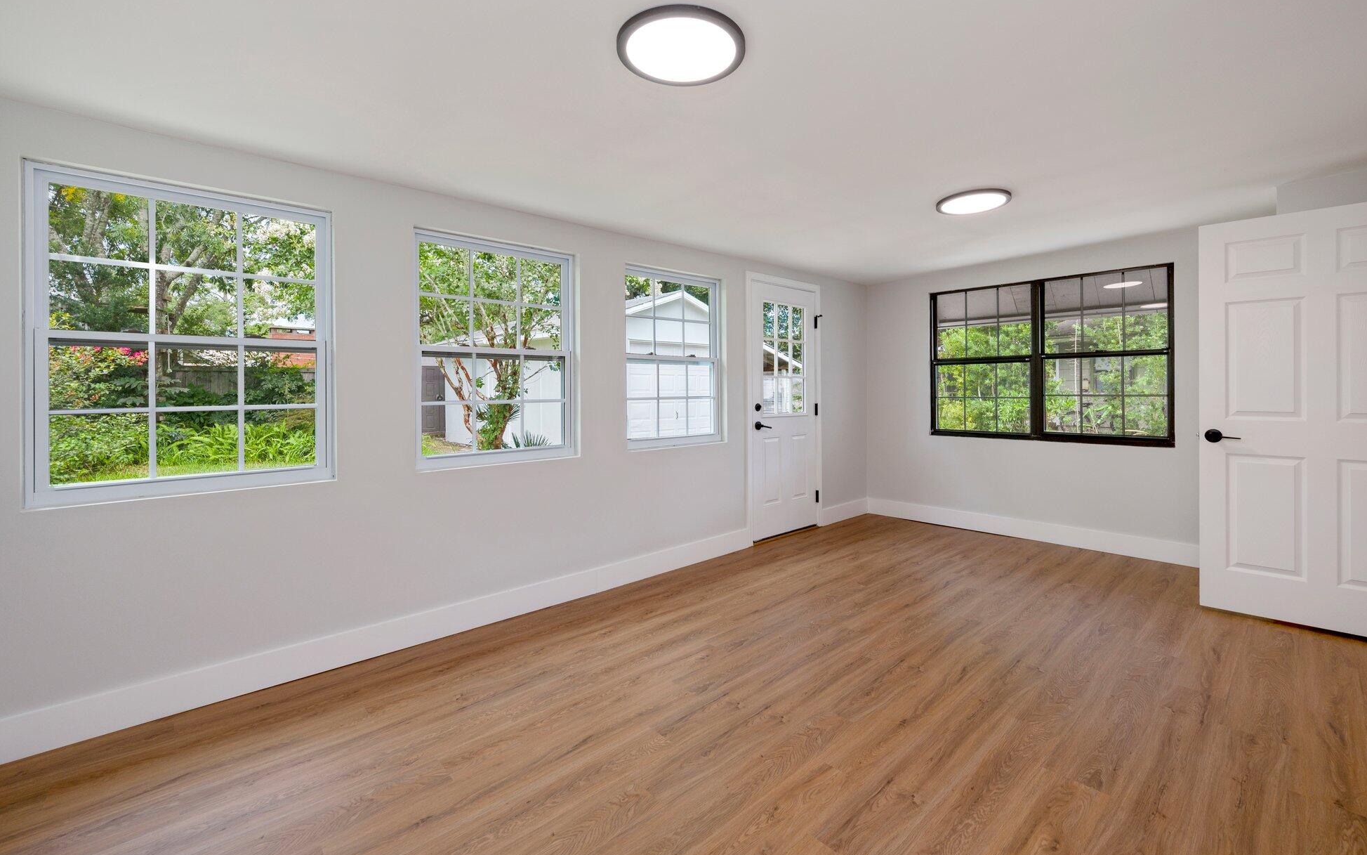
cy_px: 393
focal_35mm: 15
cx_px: 718
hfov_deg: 101.4
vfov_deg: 74.7
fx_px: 559
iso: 200
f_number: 9
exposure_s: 1/20
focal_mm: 14
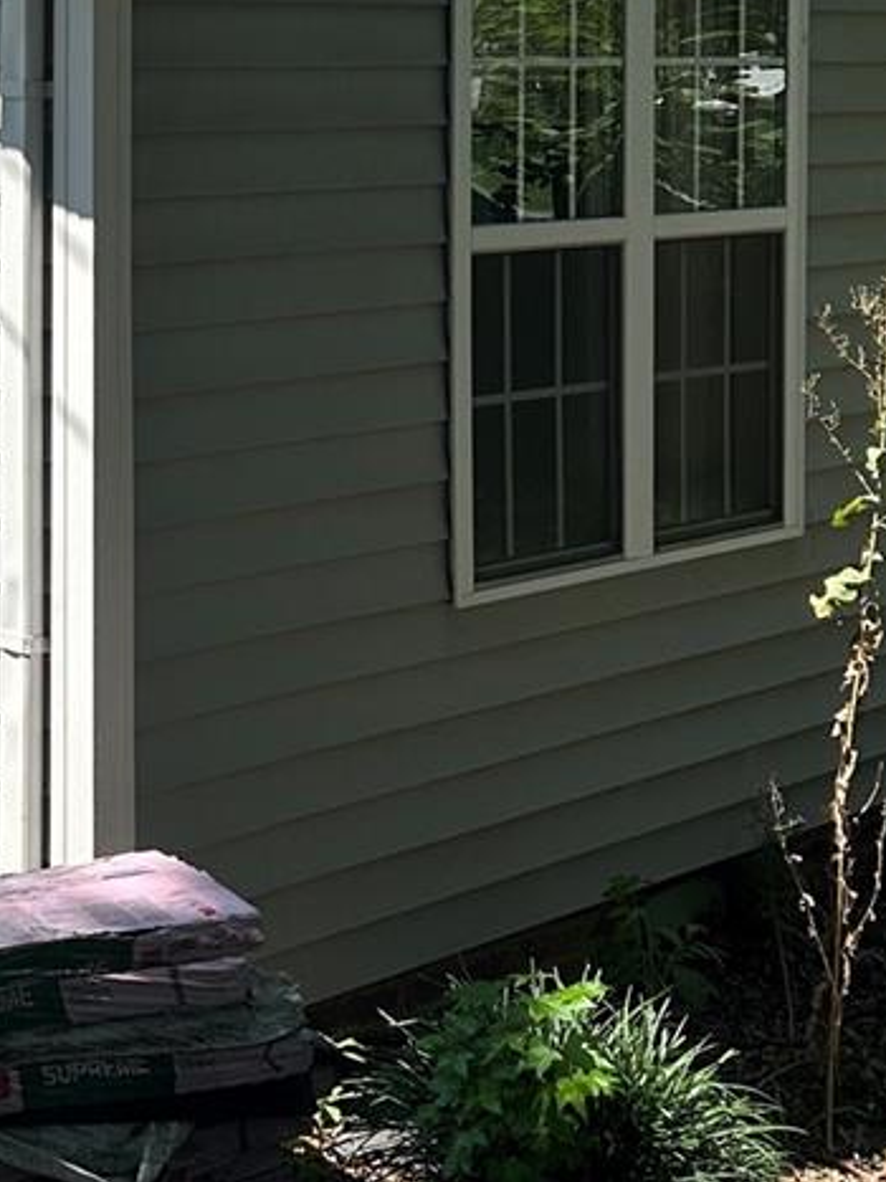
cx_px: -291
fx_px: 2697
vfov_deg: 24.1
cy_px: 134
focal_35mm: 79
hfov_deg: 17.4
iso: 80
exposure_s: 1/3247
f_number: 1.78
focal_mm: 6.86
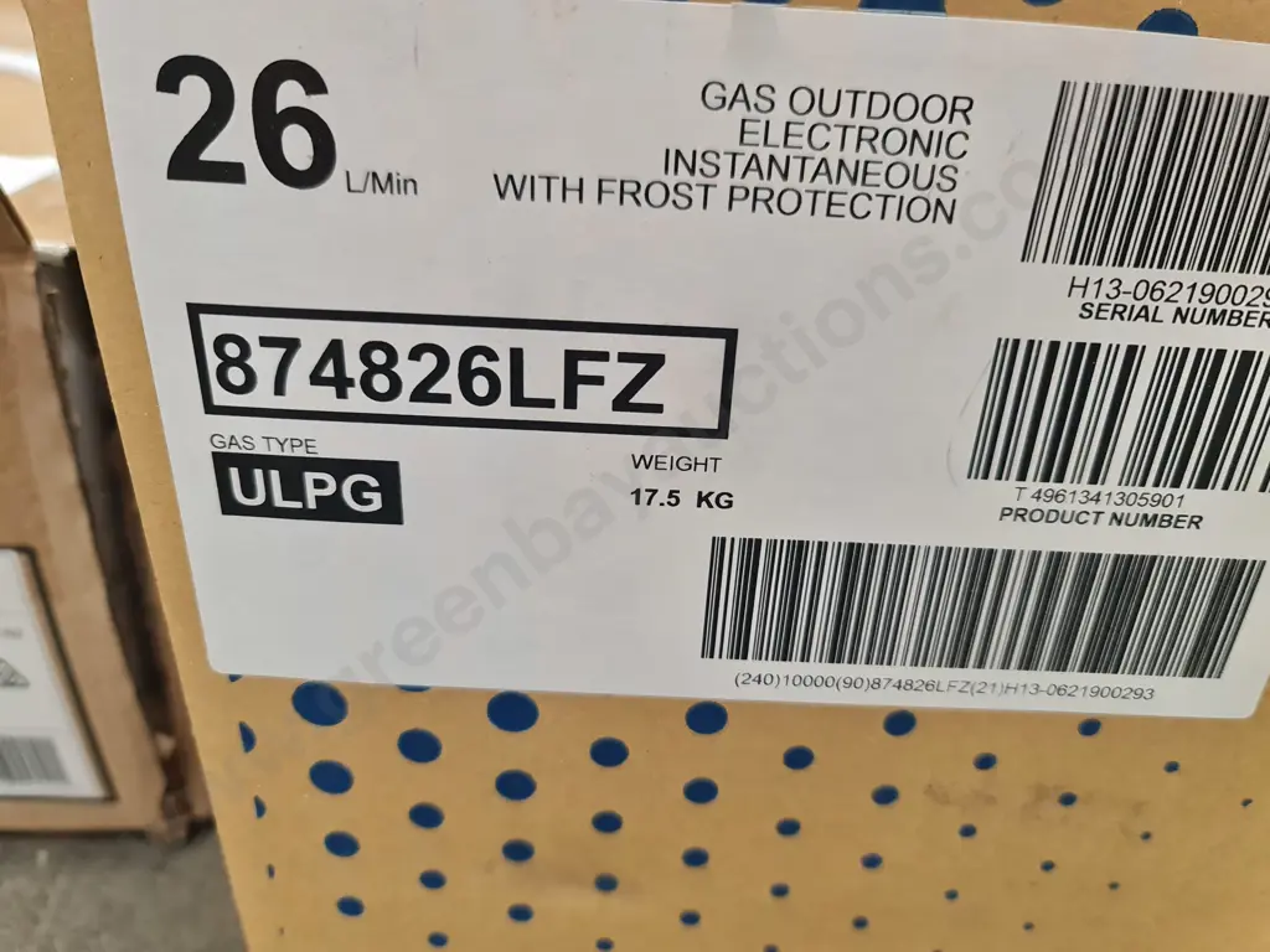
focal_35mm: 25
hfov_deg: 69.4
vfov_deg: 54.9
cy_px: 476
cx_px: 635
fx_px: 917
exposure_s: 1/100
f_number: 1.8
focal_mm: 7
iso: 200
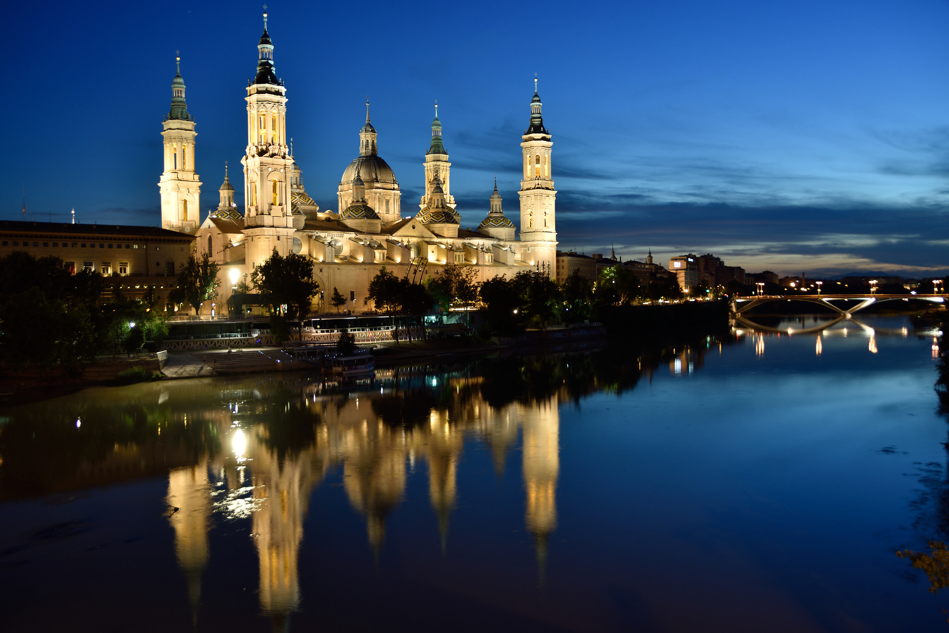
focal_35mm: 30
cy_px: 316
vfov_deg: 43.6
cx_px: 474
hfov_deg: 61.9
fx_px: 791
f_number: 3.5
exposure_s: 1/1.6
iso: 100
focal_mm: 20
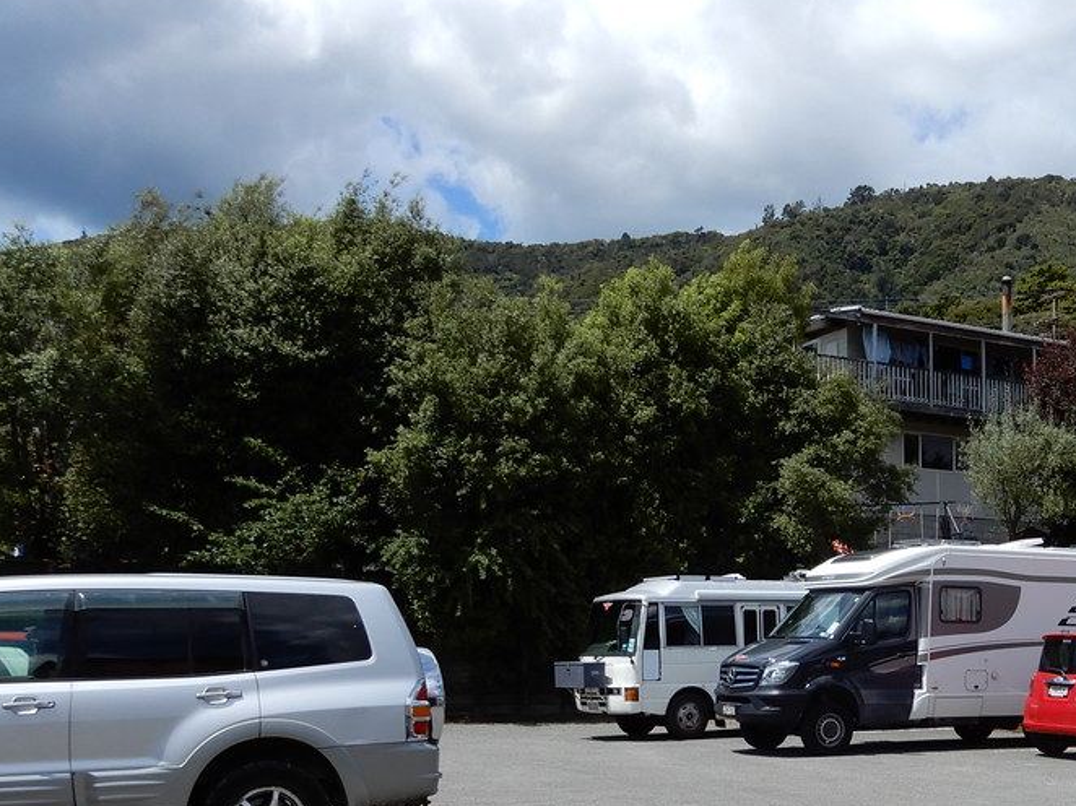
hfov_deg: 39.3
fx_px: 1460
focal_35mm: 47
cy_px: 665
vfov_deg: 30.0
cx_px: 819
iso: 80
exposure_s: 1/1250
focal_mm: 4.3
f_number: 3.4
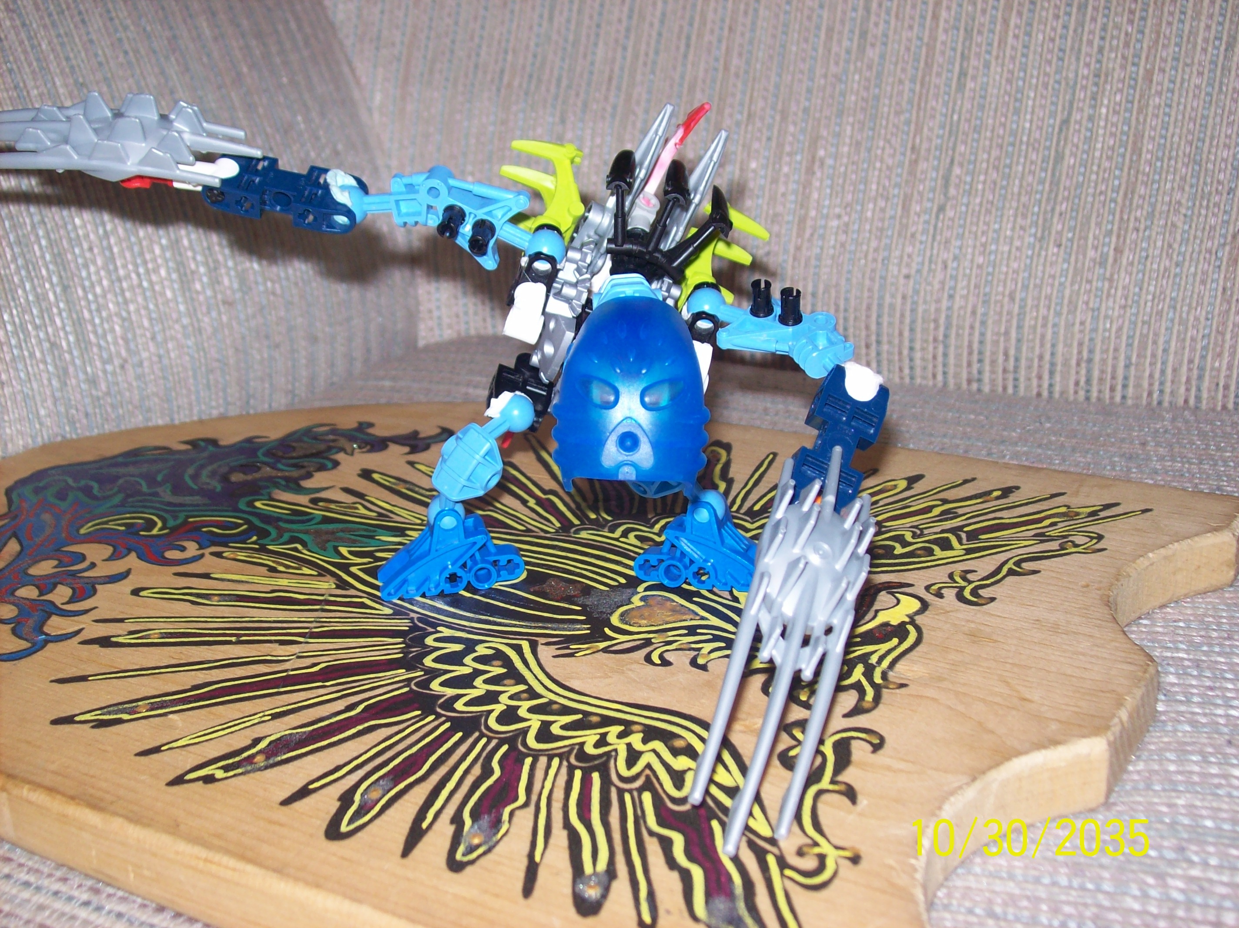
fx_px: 1610
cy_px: 464
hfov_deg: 42.1
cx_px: 620
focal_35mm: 45
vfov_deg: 32.2
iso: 80
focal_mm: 7.6
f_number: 3
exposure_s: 1/73.6
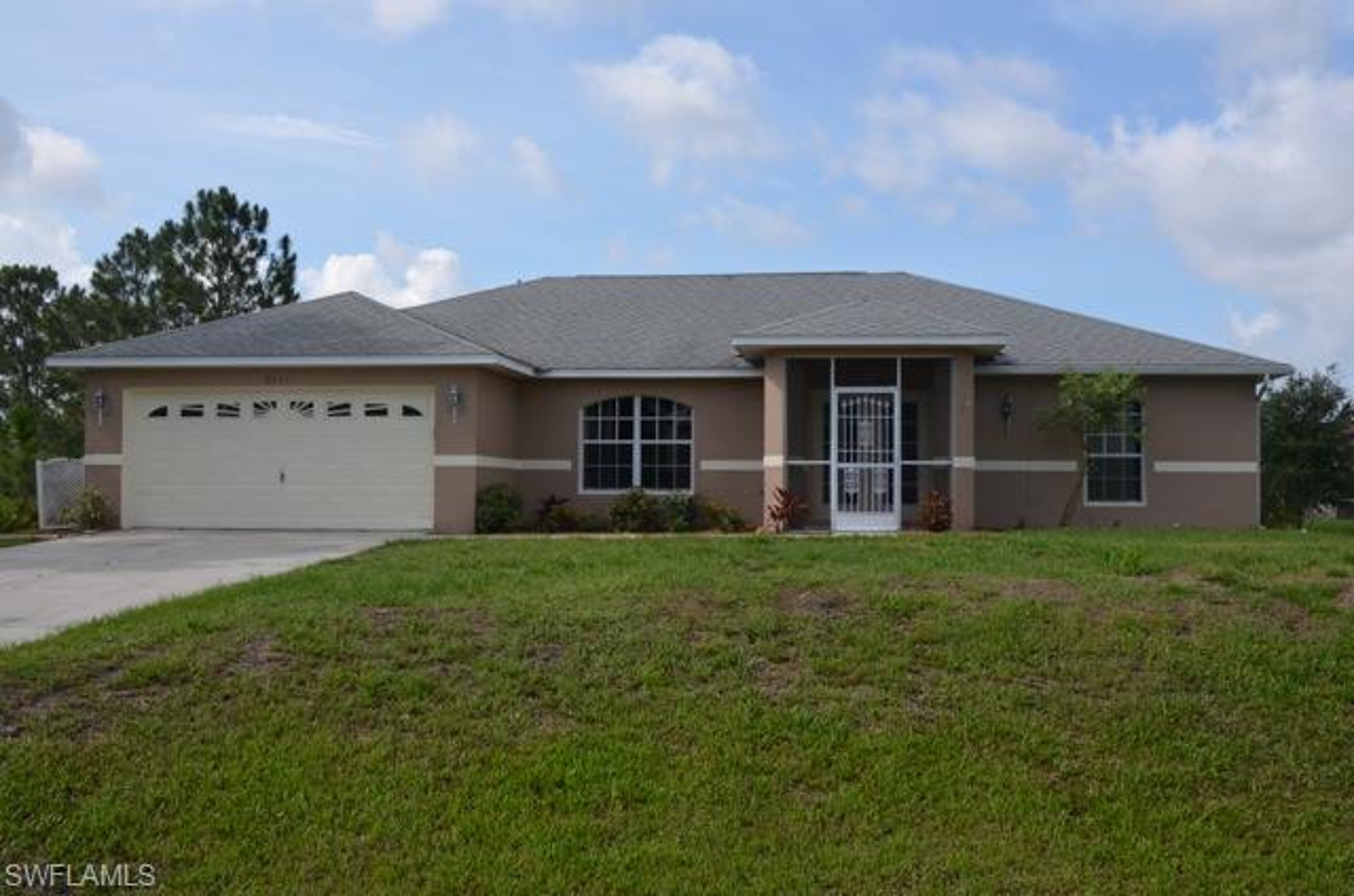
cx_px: 677
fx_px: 1408
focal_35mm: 38
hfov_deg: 51.4
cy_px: 448
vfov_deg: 35.3
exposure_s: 1/250
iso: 125
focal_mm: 25
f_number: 8
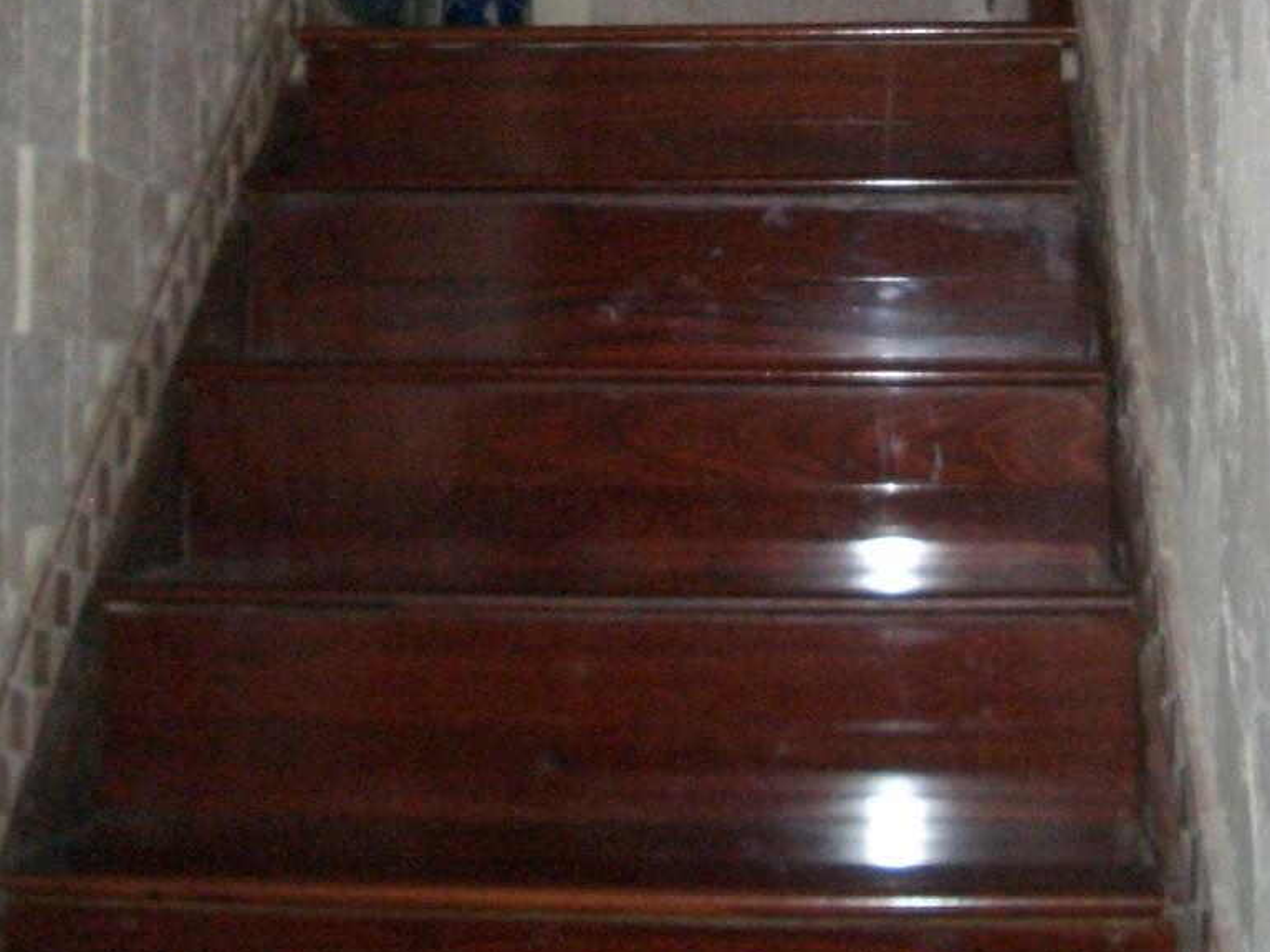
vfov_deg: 19.8
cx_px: 767
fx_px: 2678
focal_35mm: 73
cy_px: 101
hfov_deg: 26.6
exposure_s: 1/60
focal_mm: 5.8
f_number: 2.6
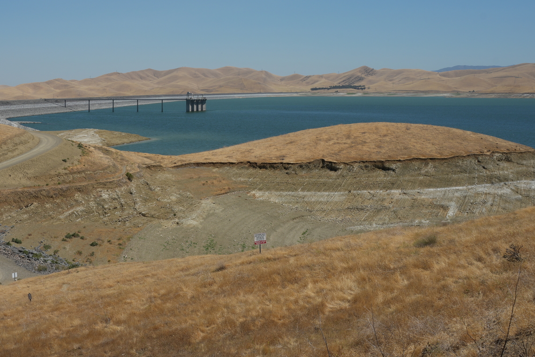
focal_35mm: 53
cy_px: 77
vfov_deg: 25.1
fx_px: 788
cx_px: 186
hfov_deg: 37.2
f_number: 14
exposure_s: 1/200
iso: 100
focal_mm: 28
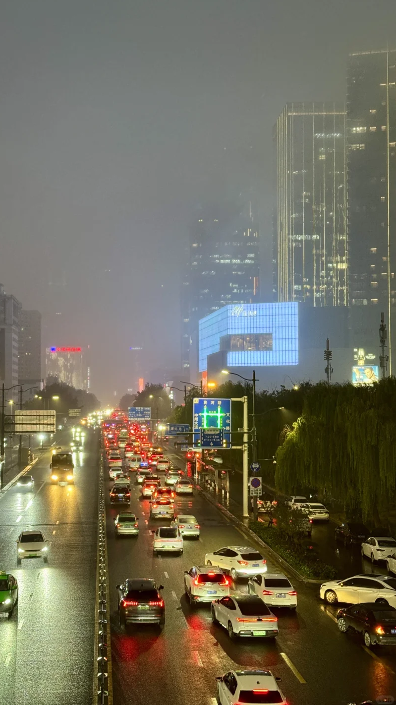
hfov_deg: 22.5
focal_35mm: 53
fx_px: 990
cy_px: 351
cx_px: 131
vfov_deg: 39.2
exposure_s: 1/50
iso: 250
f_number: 1.78
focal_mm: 6.76
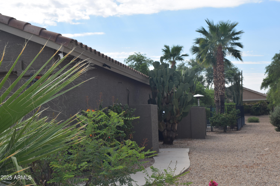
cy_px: 93
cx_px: 140
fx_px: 397
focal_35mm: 51
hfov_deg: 38.9
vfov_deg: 26.5
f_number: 13
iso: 100
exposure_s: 1/200
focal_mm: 34
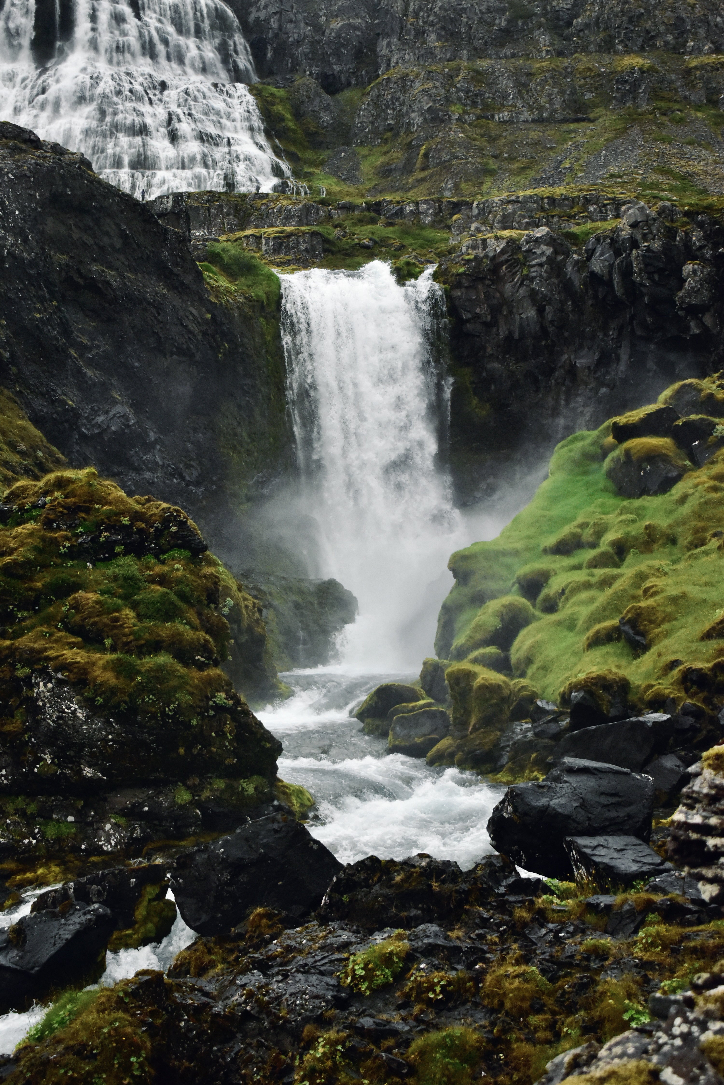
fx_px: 1447
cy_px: 542
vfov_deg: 41.1
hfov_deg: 28.1
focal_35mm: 48
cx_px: 362
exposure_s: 1/3200
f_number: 4.5
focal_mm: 32
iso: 3600
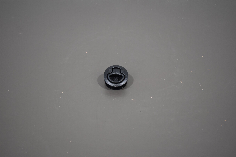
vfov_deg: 26.5
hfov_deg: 38.9
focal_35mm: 51
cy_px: 78
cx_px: 118
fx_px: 334
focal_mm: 34
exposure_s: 1/160
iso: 800
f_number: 4.5
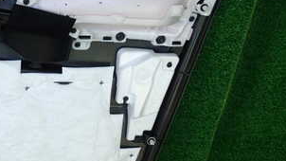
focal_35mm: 65
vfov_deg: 18.5
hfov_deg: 30.3
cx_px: 5
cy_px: 78
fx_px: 493
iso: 125
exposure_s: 1/125
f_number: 2.3
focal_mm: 5.4
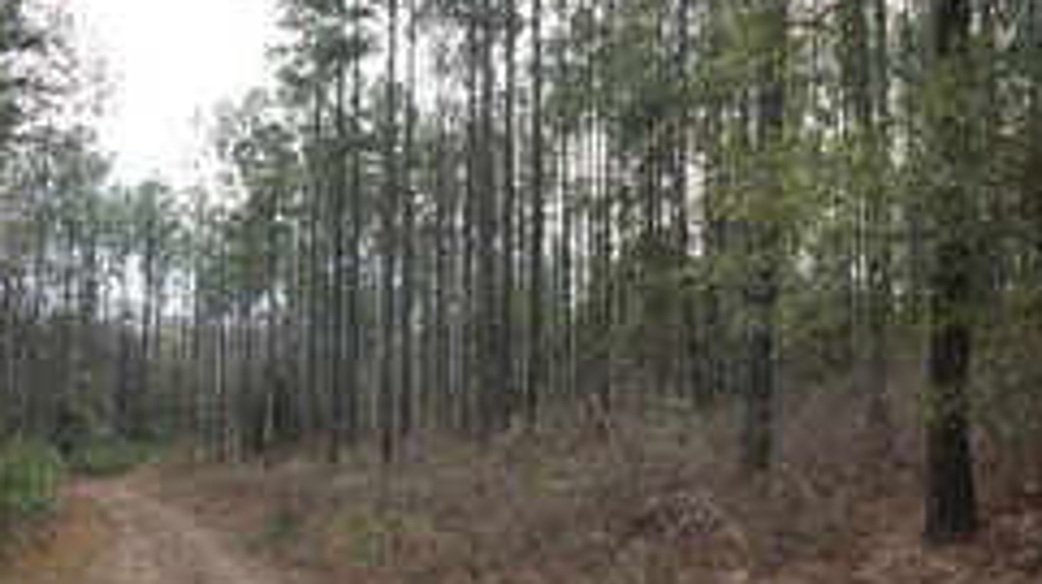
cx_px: 607
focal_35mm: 45
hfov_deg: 45.3
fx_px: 1242
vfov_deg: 26.4
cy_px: 322
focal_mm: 24
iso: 100
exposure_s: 1/100
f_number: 7.1
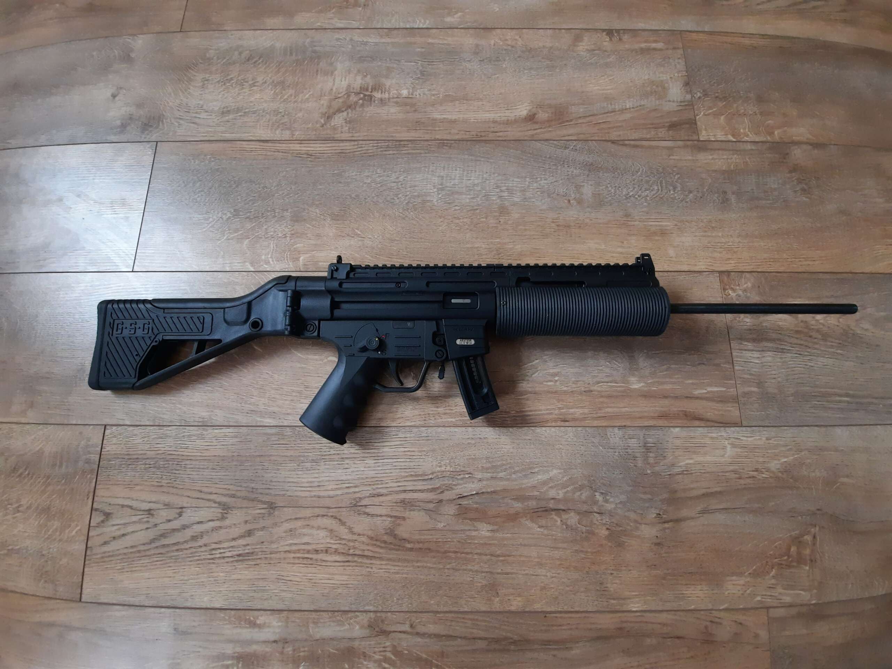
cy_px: 334
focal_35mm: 13
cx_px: 446
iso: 200
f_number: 2.2
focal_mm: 1.74
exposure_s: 1/50
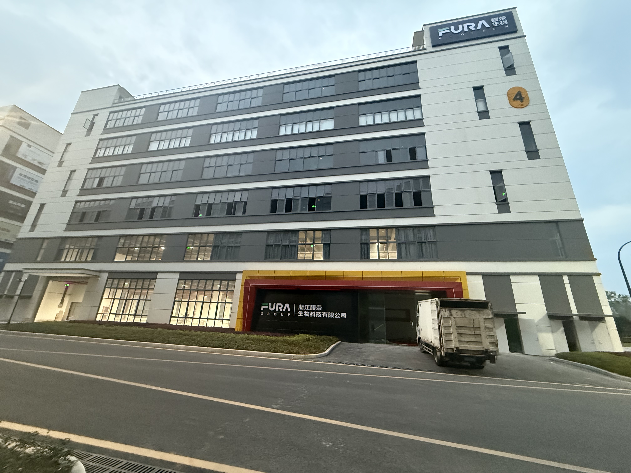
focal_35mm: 14
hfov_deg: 102.1
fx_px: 255
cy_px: 236
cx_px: 316
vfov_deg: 85.7
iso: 1000
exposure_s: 1/50
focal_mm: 2.22
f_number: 2.2
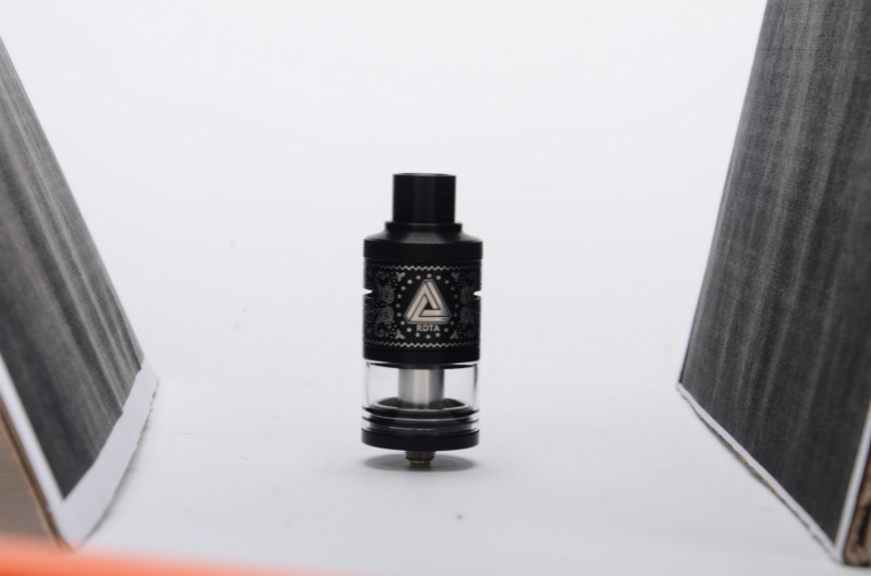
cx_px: 436
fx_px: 2715
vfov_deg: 12.1
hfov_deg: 18.2
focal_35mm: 112
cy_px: 288
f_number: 14
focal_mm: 75
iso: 100
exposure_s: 1/125
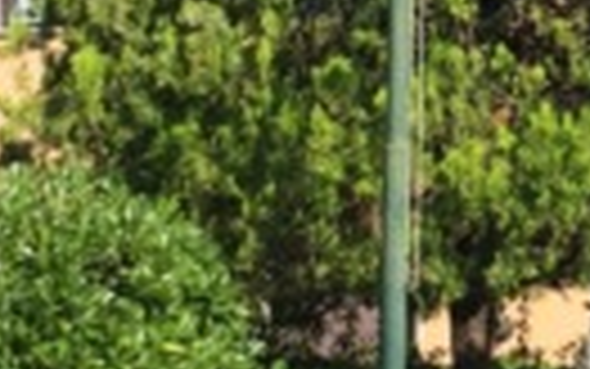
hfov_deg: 12.7
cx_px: 725
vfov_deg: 8.2
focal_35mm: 160
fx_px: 2574
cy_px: 122
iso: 32
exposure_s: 1/1325
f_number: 2.2
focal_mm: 4.15
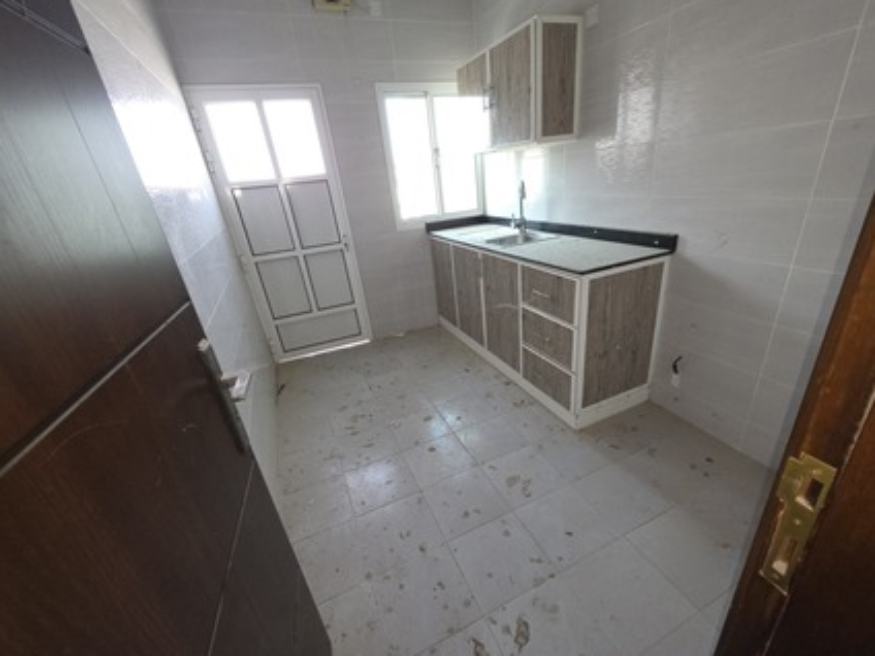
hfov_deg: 102.0
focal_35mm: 14
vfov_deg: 85.6
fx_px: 354
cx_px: 459
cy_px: 341
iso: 200
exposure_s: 1/50
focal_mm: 2.2
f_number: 1.9
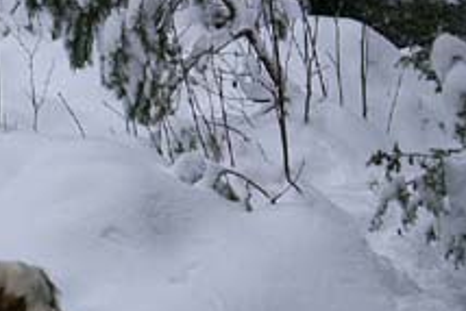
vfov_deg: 4.0
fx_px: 4456
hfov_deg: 5.9
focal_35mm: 344
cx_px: -126
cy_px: 256
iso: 100
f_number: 5.6
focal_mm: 70
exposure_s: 1/125
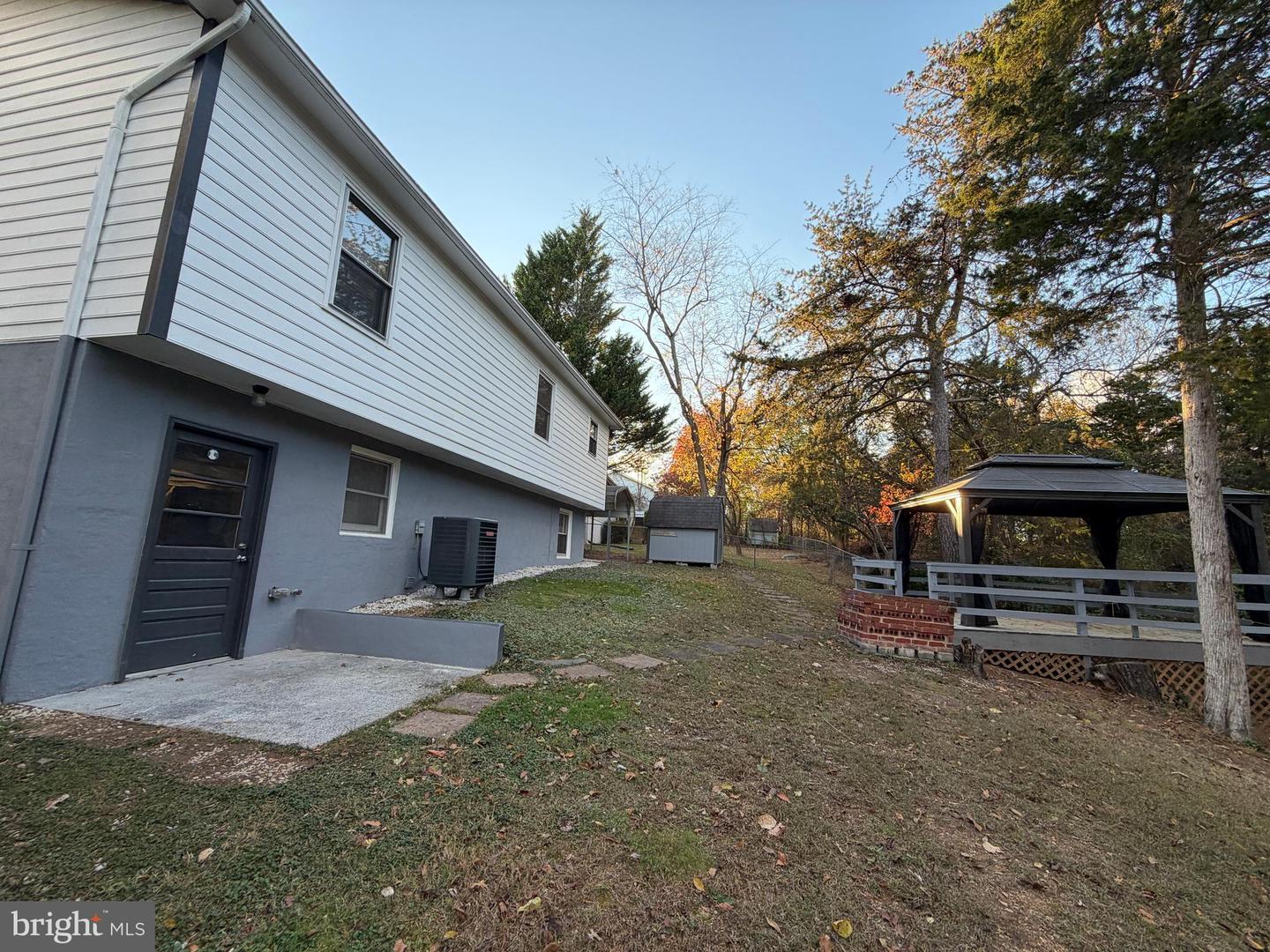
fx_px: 514
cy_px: 476
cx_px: 635
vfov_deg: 85.7
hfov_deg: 102.1
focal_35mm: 14
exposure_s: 1/147
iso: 40
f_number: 2.2
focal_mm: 2.22
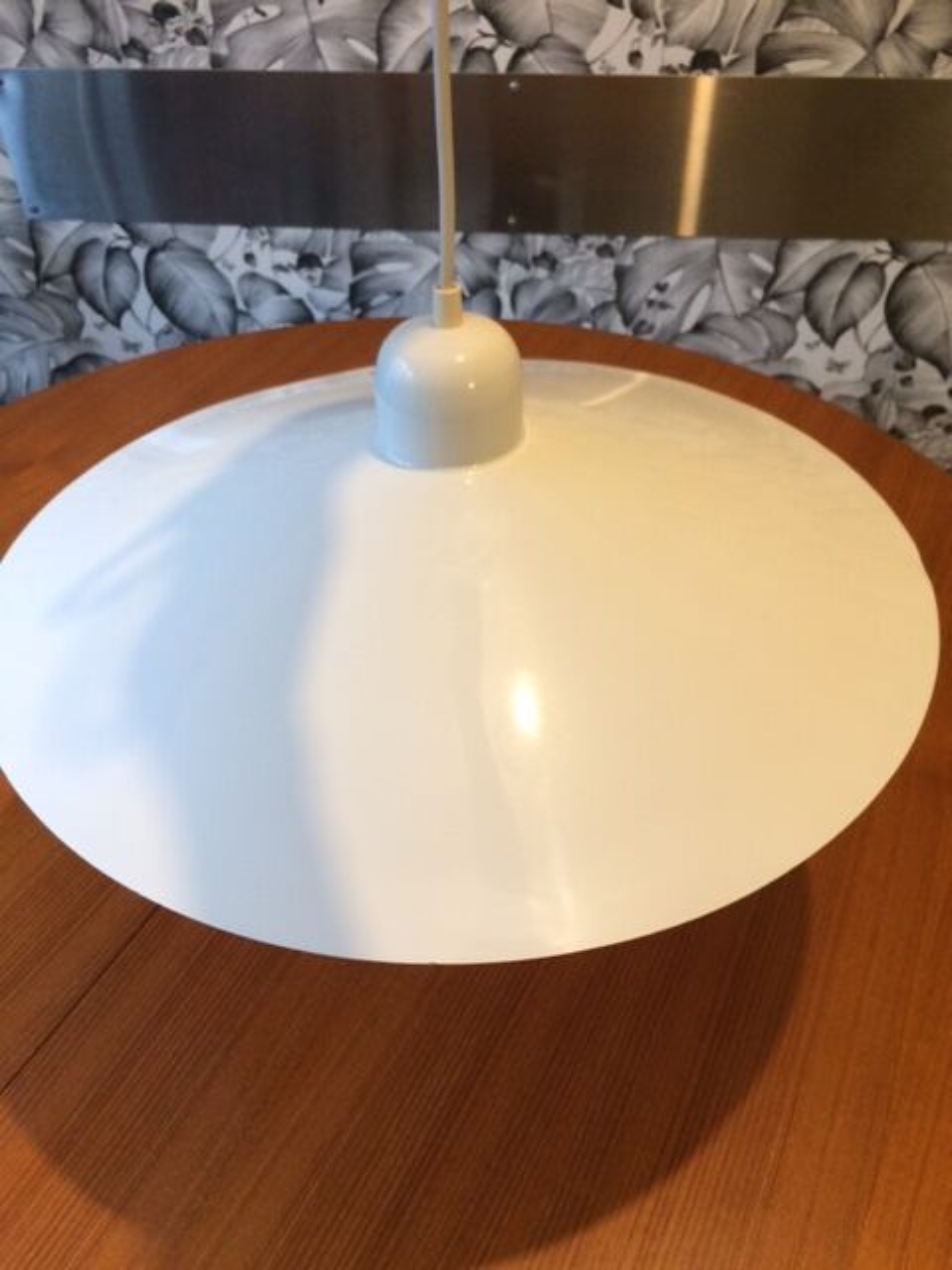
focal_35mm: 29
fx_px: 1063
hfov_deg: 48.2
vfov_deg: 61.7
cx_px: 476
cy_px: 635
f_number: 2.2
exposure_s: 1/33
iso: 250
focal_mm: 4.15
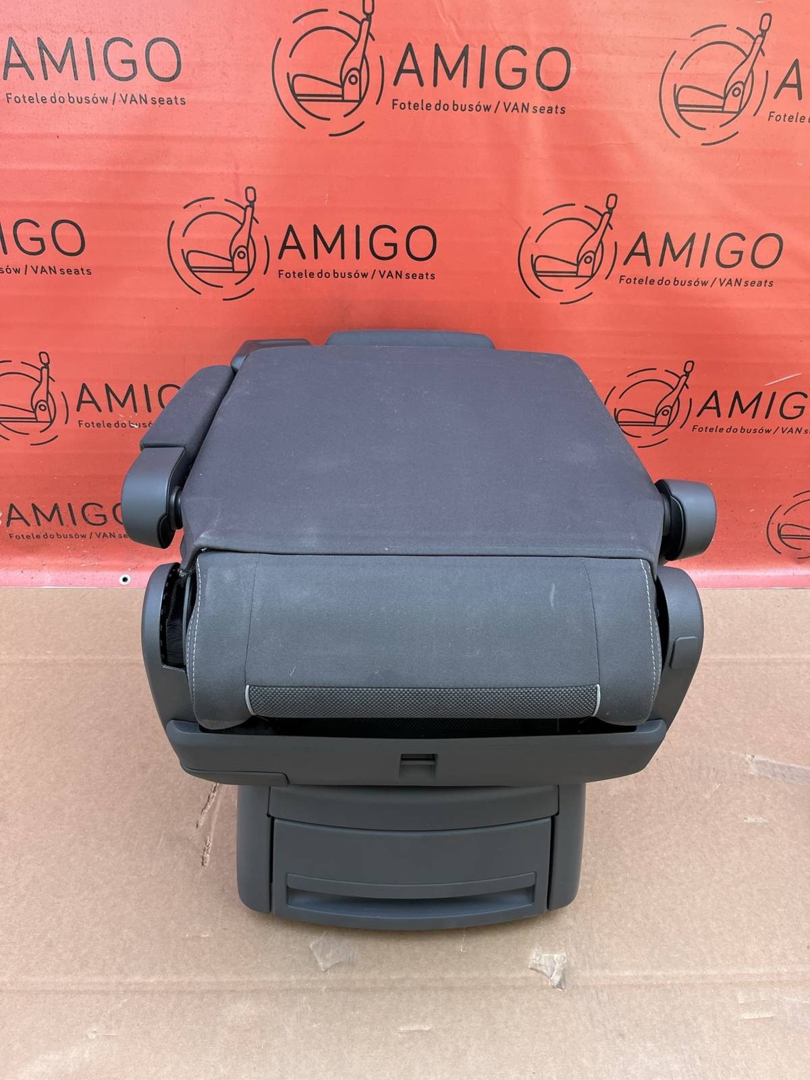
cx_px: 405
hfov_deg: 53.1
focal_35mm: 26
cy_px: 540
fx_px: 811
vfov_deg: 67.3
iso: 64
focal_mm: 5.1
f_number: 1.6
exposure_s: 1/170
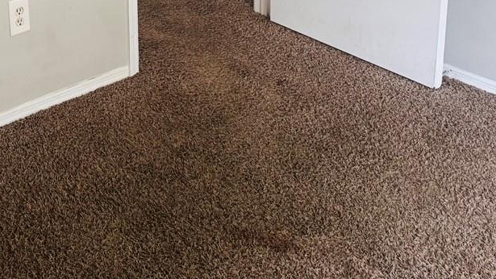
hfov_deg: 29.3
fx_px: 894
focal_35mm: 68
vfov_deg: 16.4
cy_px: -124
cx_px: 19
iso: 400
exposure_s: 1/60
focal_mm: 6.76
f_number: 1.78
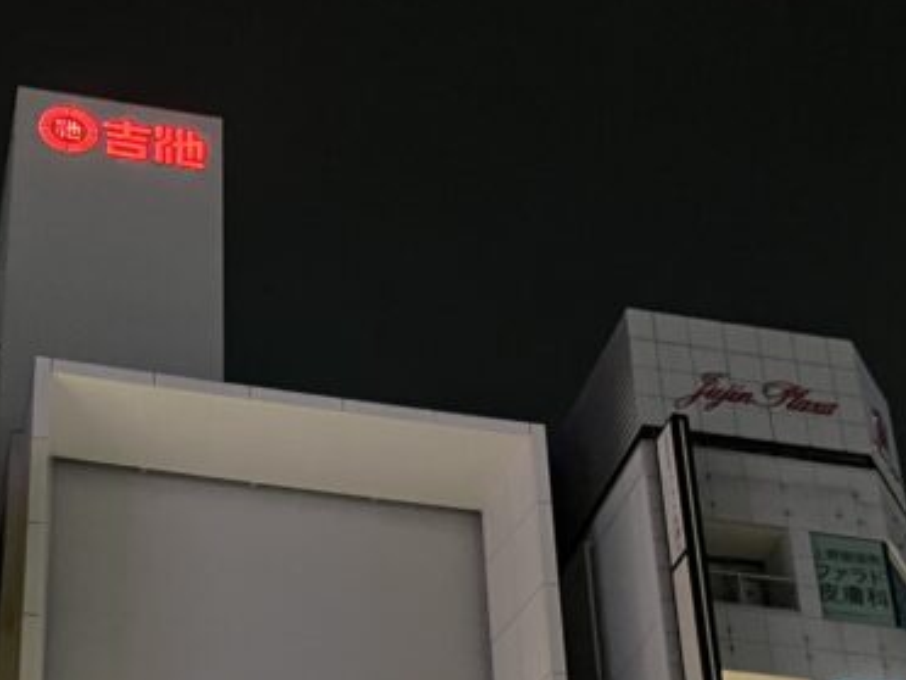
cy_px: 826
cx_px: 224
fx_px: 2015
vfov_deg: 18.1
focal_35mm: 77
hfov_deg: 25.0
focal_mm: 3.99
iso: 400
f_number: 1.8
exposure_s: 1/33
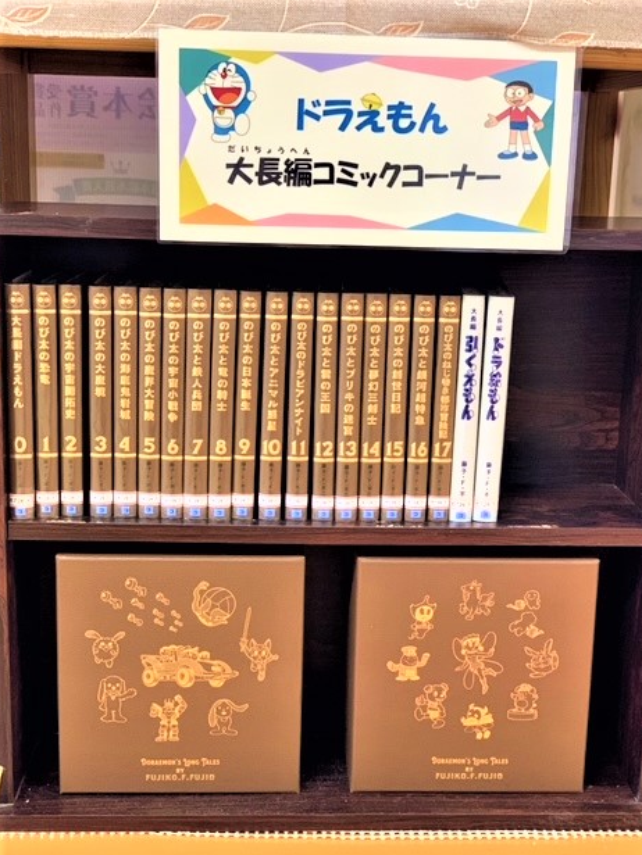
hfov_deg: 27.0
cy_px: 443
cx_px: 329
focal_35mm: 54
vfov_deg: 35.5
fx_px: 1335
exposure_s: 1/60
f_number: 2.4
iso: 250
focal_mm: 6
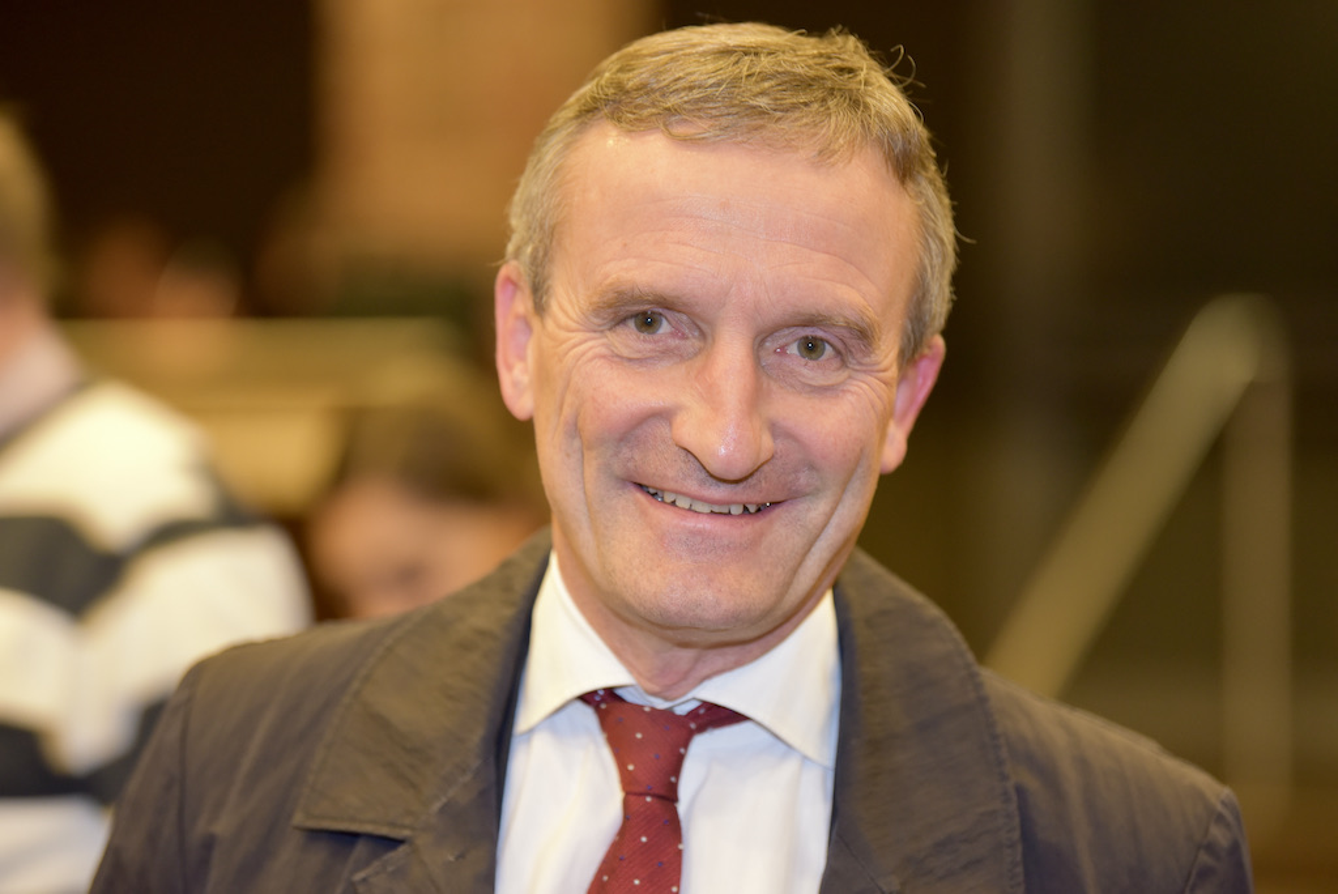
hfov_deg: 15.2
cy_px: 447
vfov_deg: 10.2
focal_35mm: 135
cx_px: 669
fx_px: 5020
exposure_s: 1/60
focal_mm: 135
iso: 2000
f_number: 2.8
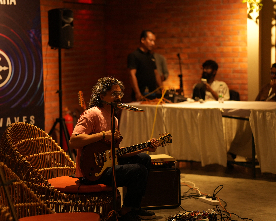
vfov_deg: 16.0
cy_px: 111
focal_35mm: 96
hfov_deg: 19.9
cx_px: 111
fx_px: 784
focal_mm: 85
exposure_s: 1/200
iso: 640
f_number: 1.4
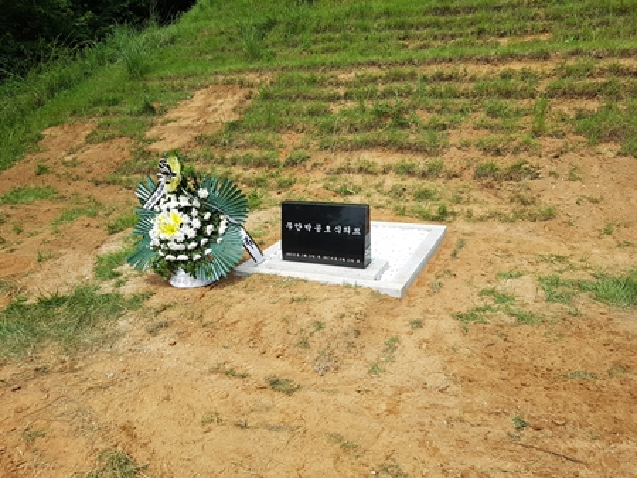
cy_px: 239
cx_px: 318
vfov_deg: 53.1
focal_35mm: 26
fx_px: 479
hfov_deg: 67.3
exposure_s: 1/2408
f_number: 1.7
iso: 50
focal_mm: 4.2
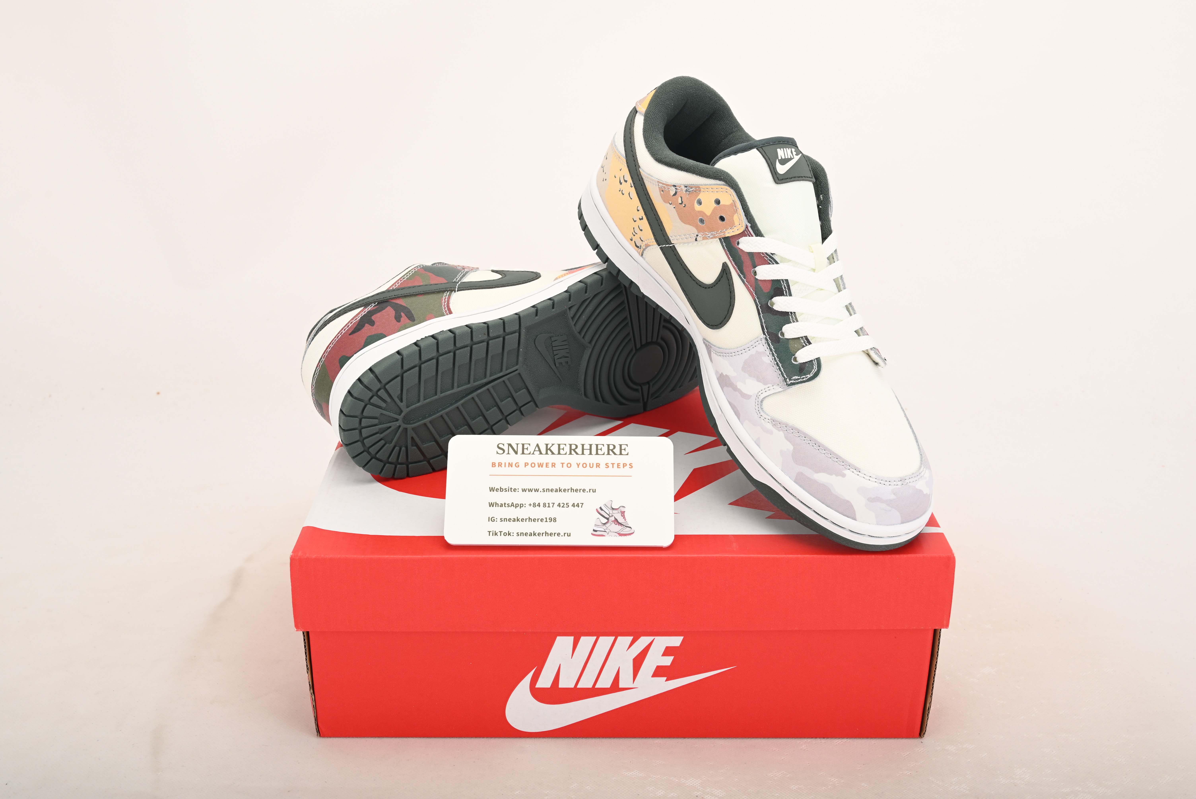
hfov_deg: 49.5
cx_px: 598
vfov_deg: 34.2
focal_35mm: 39
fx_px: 1296
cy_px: 400
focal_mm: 39
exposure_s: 1/200
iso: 100
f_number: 11
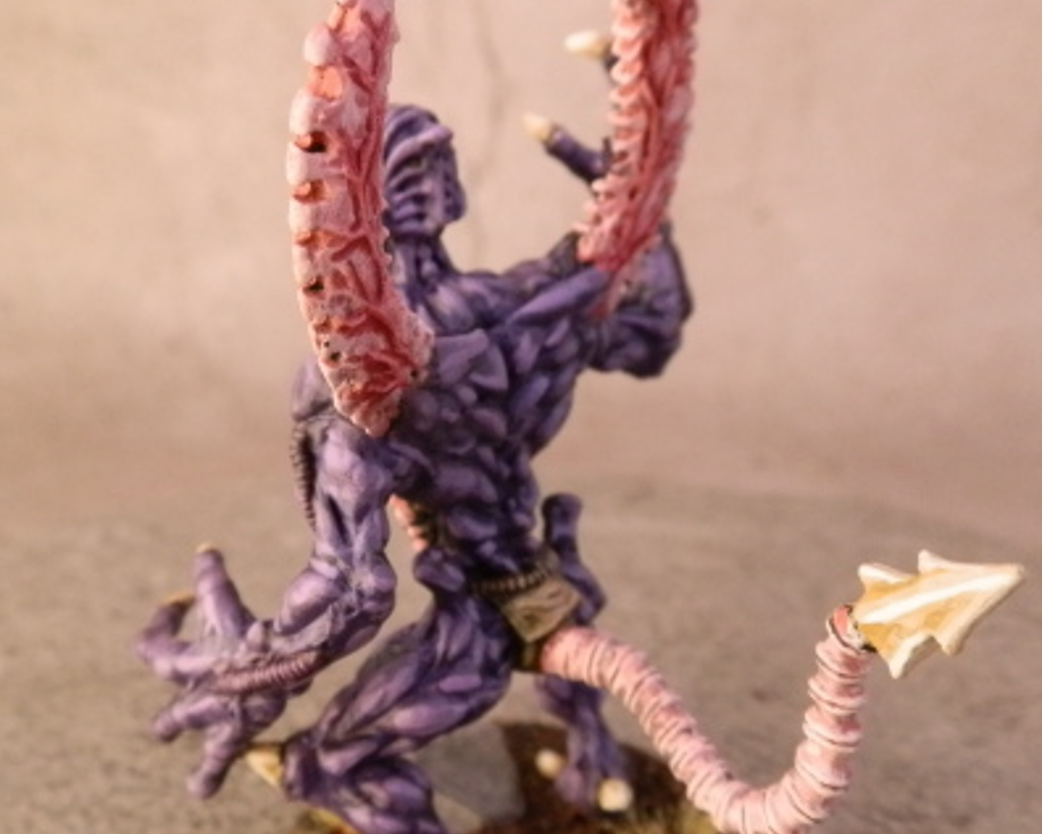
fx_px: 1141
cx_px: 484
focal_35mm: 37
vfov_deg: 40.1
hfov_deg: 49.0
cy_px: 450
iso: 400
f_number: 3.1
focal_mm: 5
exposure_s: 1/100
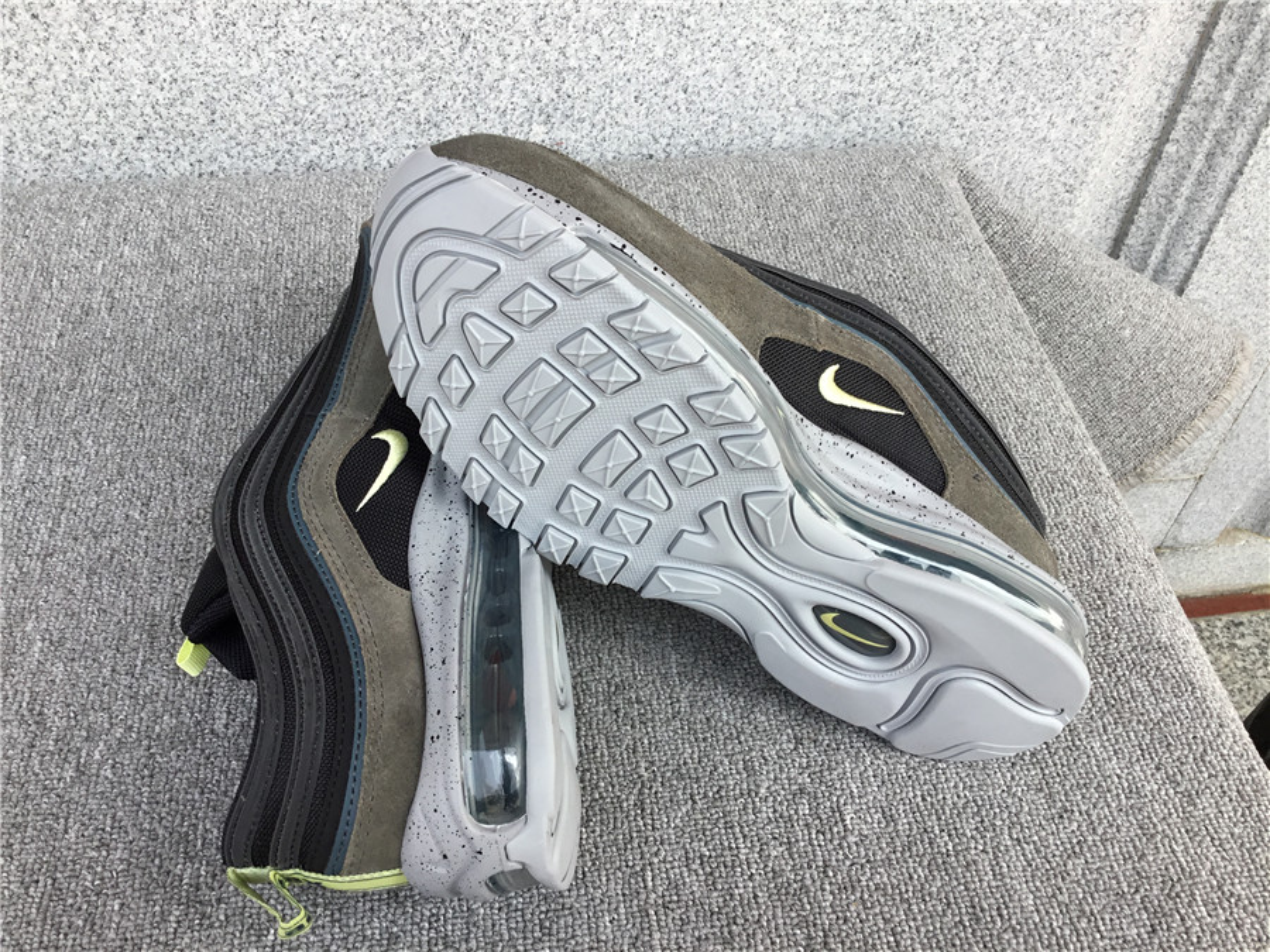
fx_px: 1137
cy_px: 476
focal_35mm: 31
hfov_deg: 58.4
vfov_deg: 45.4
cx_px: 635
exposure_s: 1/303
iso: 25
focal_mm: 3.3
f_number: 2.4
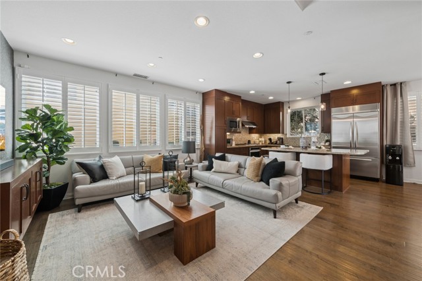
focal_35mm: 13
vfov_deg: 85.5
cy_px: 140
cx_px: 211
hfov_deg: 108.3
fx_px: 152
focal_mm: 13
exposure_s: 1/40
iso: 400
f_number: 8
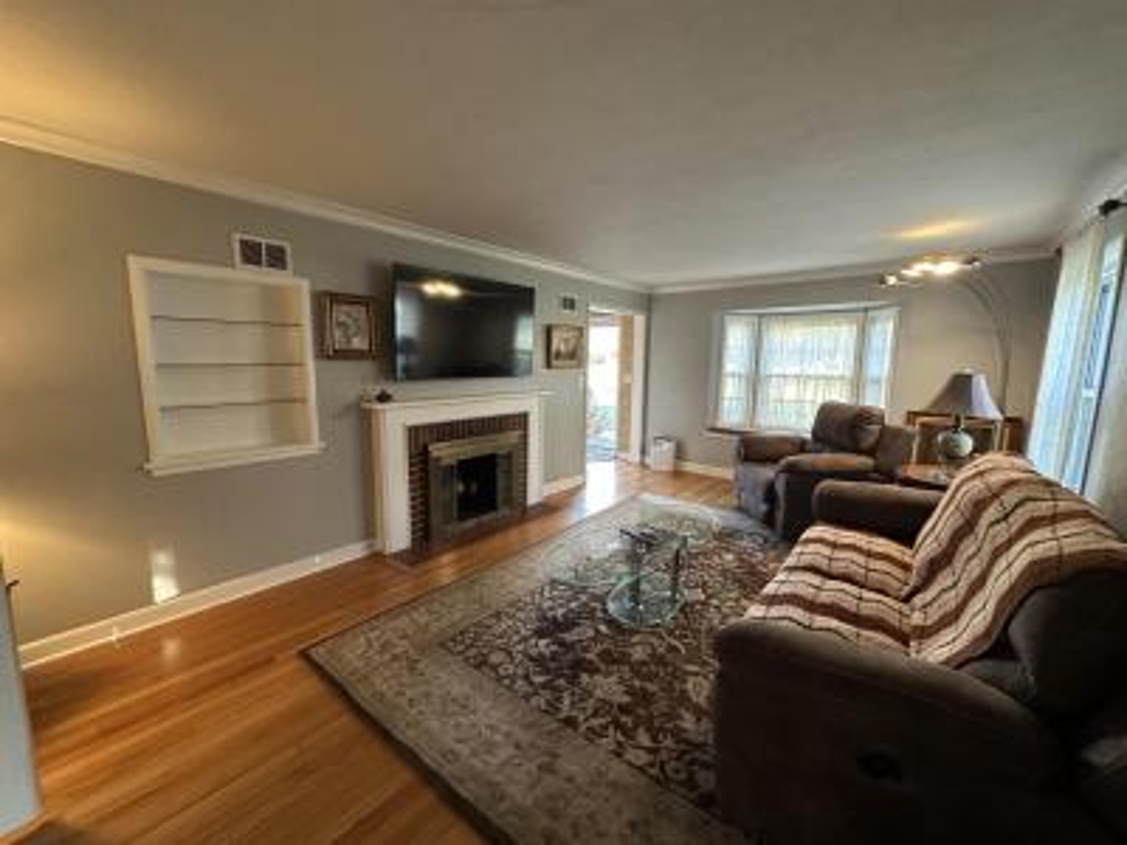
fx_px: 456
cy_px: 422
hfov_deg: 102.1
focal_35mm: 14
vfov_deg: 85.7
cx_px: 564
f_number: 2.2
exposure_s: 1/60
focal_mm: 2.22
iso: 400
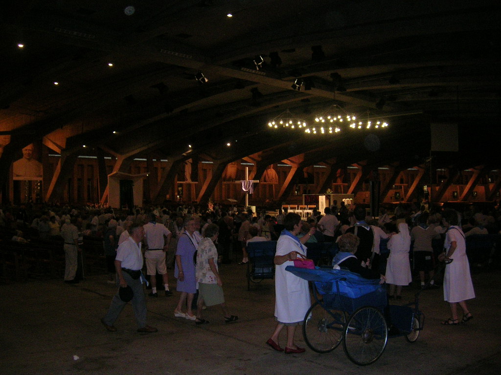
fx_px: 507
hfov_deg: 52.6
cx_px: 250
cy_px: 188
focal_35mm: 35
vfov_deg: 40.7
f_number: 2.8
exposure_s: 1/60.1
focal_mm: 5.4
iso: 200
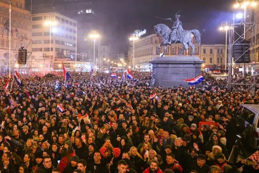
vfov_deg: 39.1
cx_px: 66
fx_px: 243
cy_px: 76
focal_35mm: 34
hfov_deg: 53.6
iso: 3200
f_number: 4
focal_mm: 21.5
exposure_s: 1/80
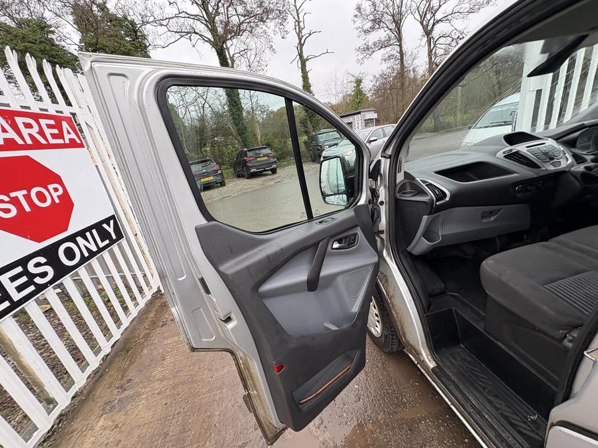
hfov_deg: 102.1
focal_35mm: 14
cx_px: 299
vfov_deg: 85.7
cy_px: 224
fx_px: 242
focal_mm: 2.22
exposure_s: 1/99
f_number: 2.2
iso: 64
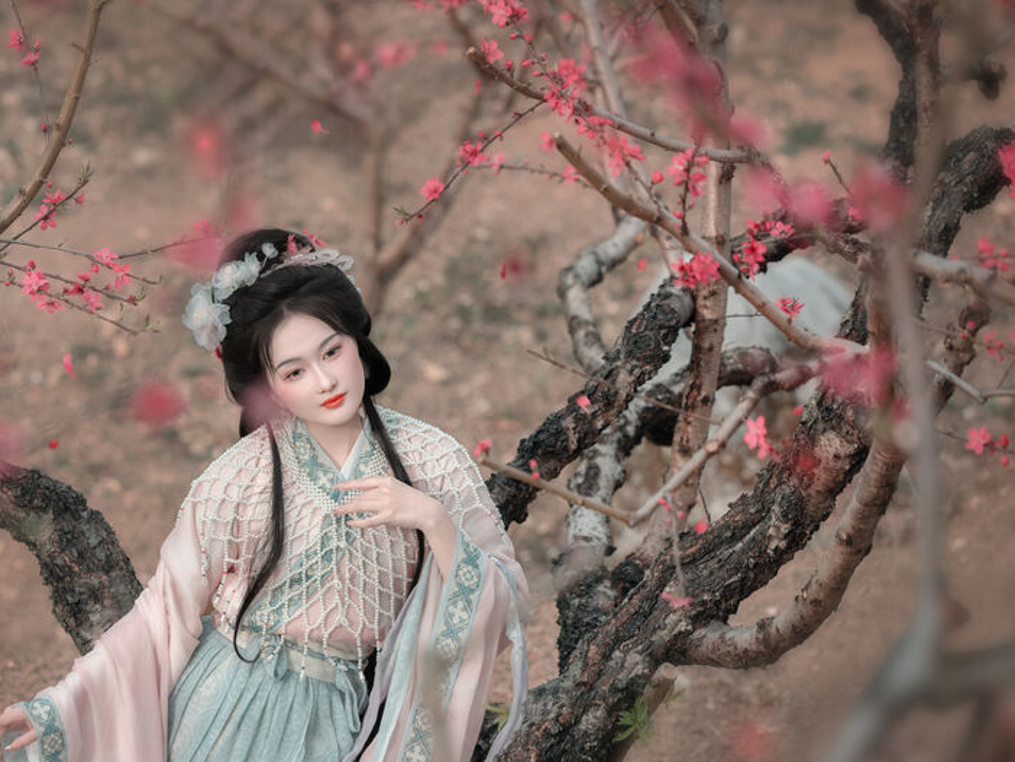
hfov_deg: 9.4
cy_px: 532
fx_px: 6129
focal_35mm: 209
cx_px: 181
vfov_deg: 7.1
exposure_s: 1/640
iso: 50
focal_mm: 128
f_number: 2.8
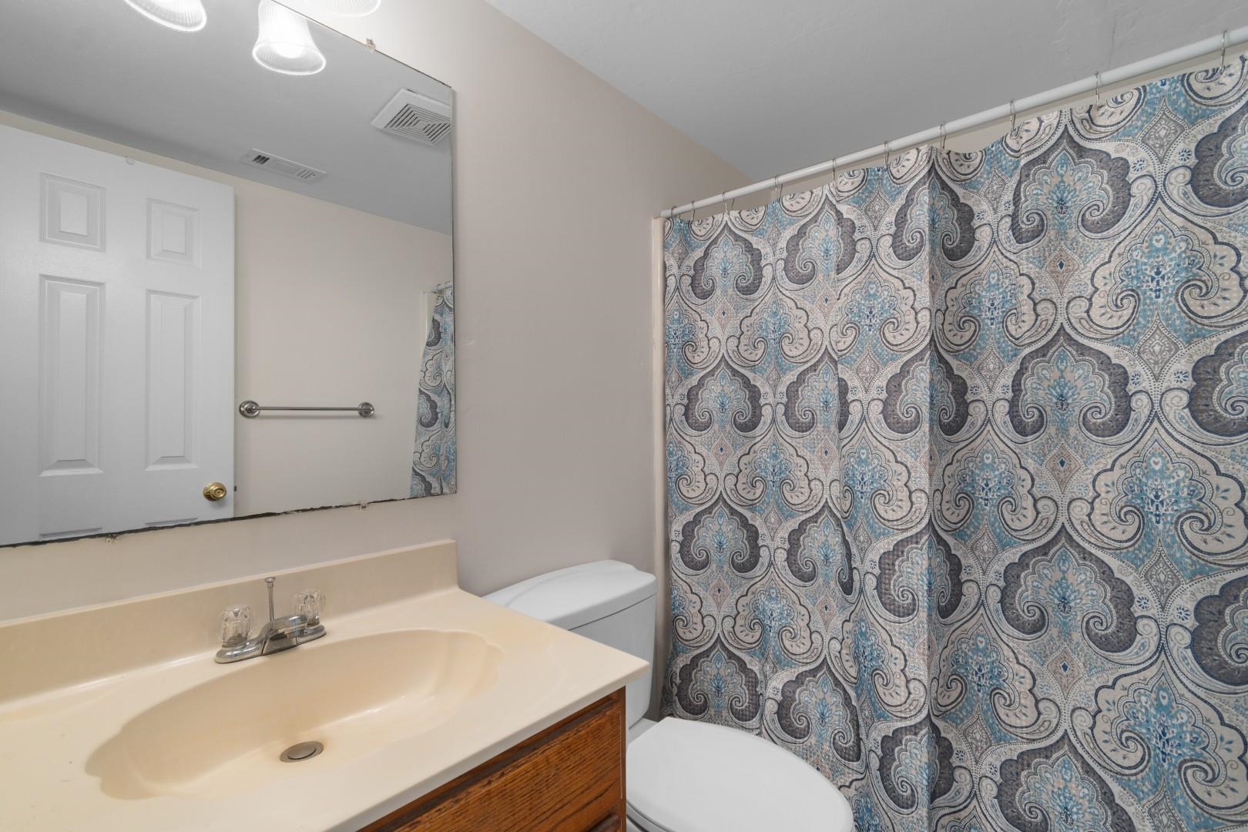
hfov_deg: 100.4
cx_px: 624
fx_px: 520
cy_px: 416
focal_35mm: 15
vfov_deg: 77.3
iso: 100
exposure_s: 1/30
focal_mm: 10
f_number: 4.5
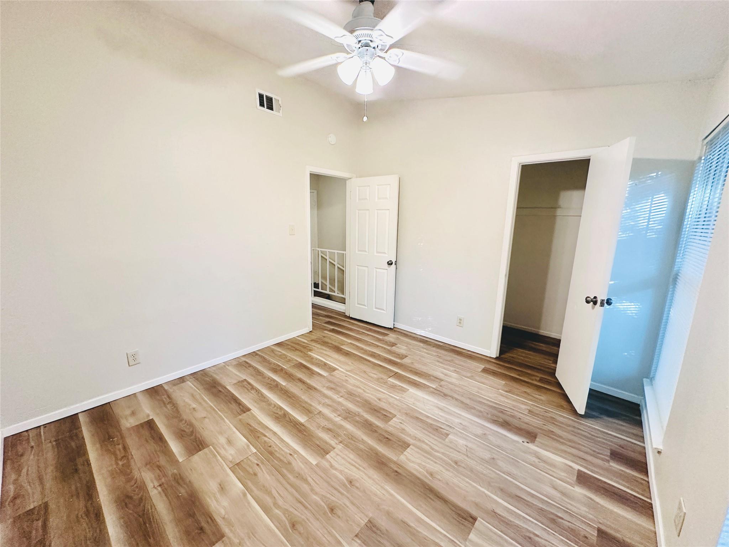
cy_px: 274
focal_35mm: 14
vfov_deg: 85.7
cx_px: 364
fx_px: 295
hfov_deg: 102.1
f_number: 2.2
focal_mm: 2.22
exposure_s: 1/60
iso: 320
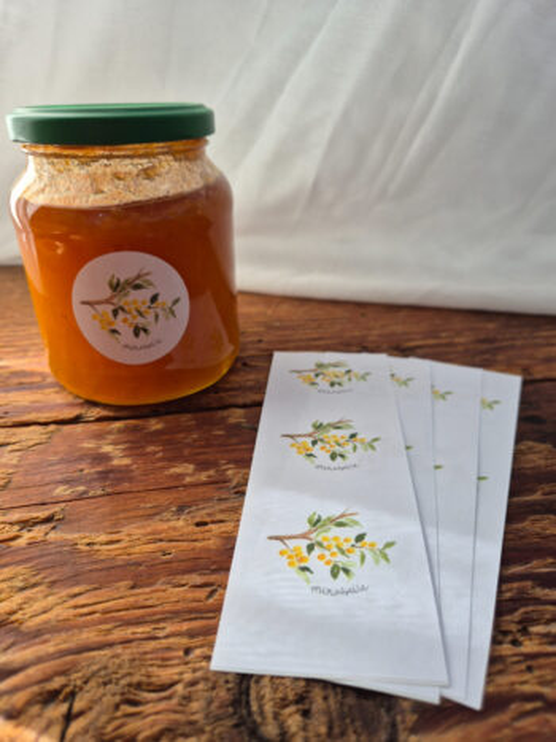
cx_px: 278
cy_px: 371
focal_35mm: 23
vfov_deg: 73.9
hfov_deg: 58.9
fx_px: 493
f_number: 1.8
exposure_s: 1/180
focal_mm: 5.4
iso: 80
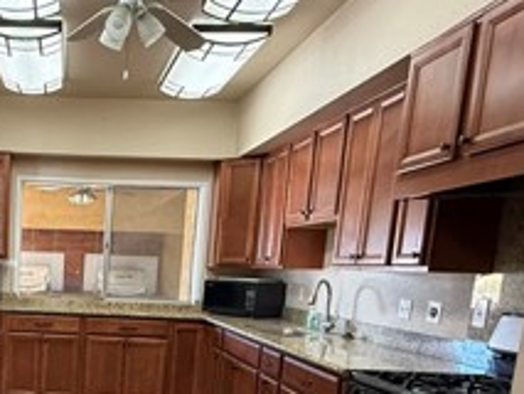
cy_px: 379
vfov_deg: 32.1
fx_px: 636
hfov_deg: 40.9
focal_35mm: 42
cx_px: 42
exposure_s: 1/60
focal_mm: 2.22
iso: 500
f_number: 2.2
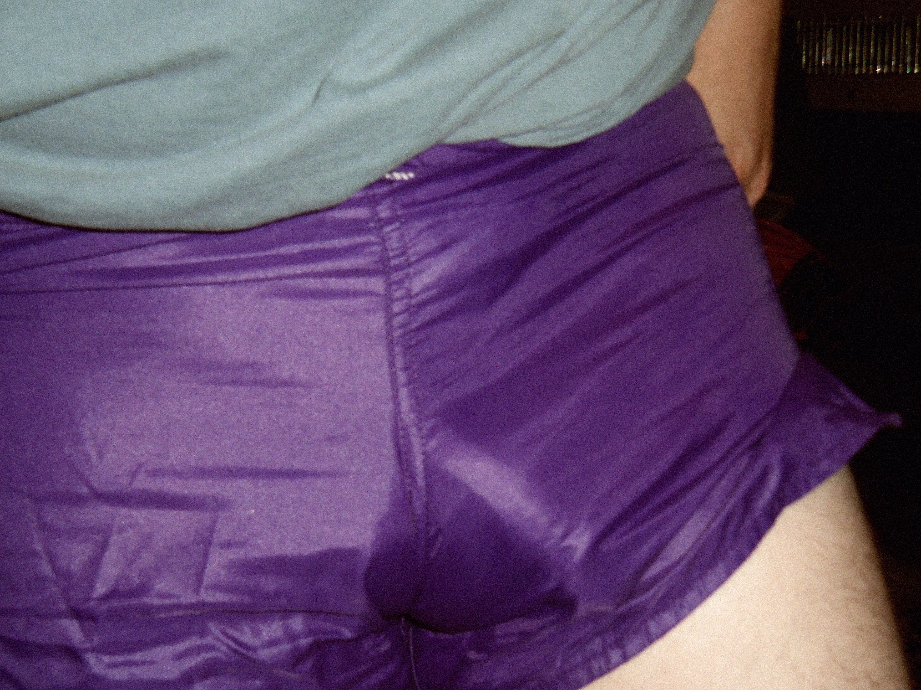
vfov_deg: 24.4
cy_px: 398
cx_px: 472
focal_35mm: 60
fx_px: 1596
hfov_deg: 32.2
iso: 100
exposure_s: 1/40
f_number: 4.6
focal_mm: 8.7
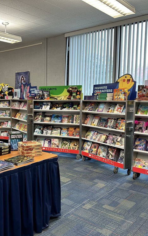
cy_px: 121
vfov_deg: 55.3
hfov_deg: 35.6
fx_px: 226
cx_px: 40
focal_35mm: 35
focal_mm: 6.86
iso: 125
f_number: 1.78
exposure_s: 1/60
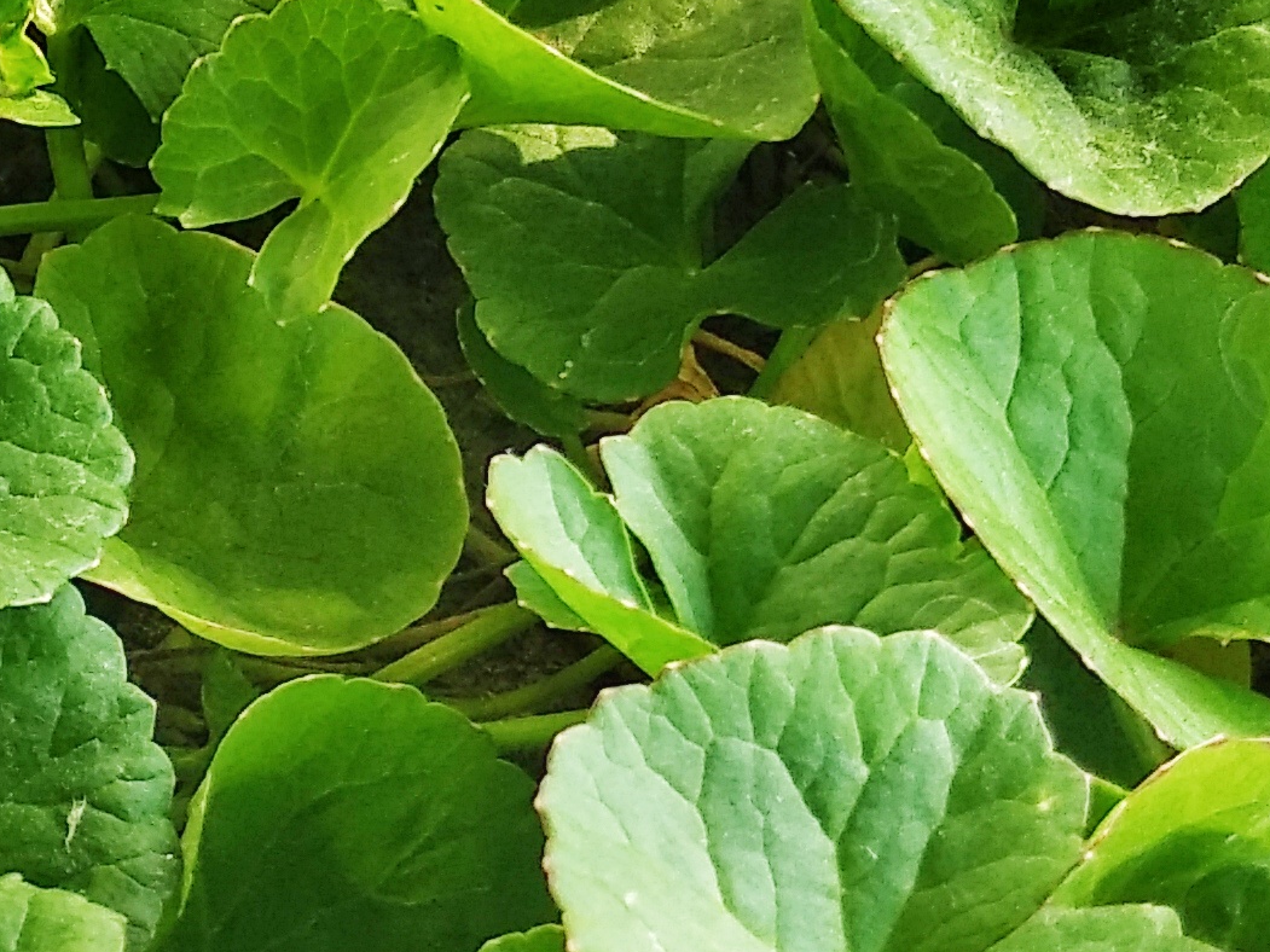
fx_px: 3632
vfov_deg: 14.8
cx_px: 48
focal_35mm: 99
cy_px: 161
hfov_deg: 19.4
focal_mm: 3.81
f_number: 2.2
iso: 100
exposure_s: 1/147
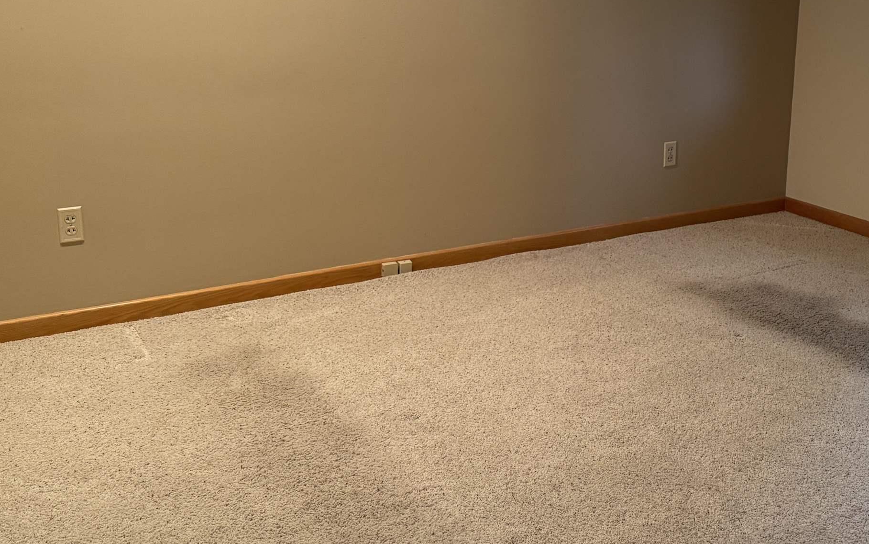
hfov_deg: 45.3
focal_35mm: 43
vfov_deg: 29.6
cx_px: 596
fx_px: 1018
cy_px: 170
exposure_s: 1/60
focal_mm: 6.76
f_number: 1.78
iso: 320
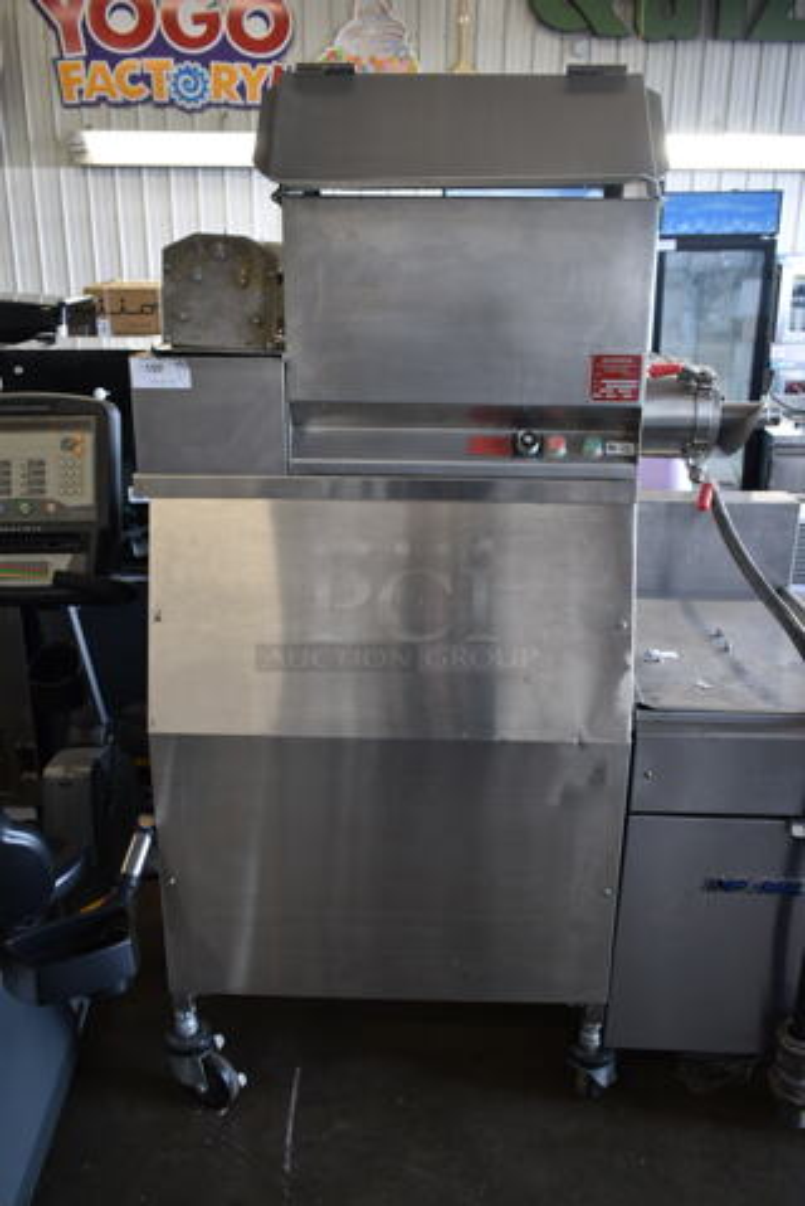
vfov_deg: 61.9
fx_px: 1005
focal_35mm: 30
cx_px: 402
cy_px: 603
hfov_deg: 43.7
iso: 160
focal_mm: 20
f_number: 3.5
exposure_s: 1/30
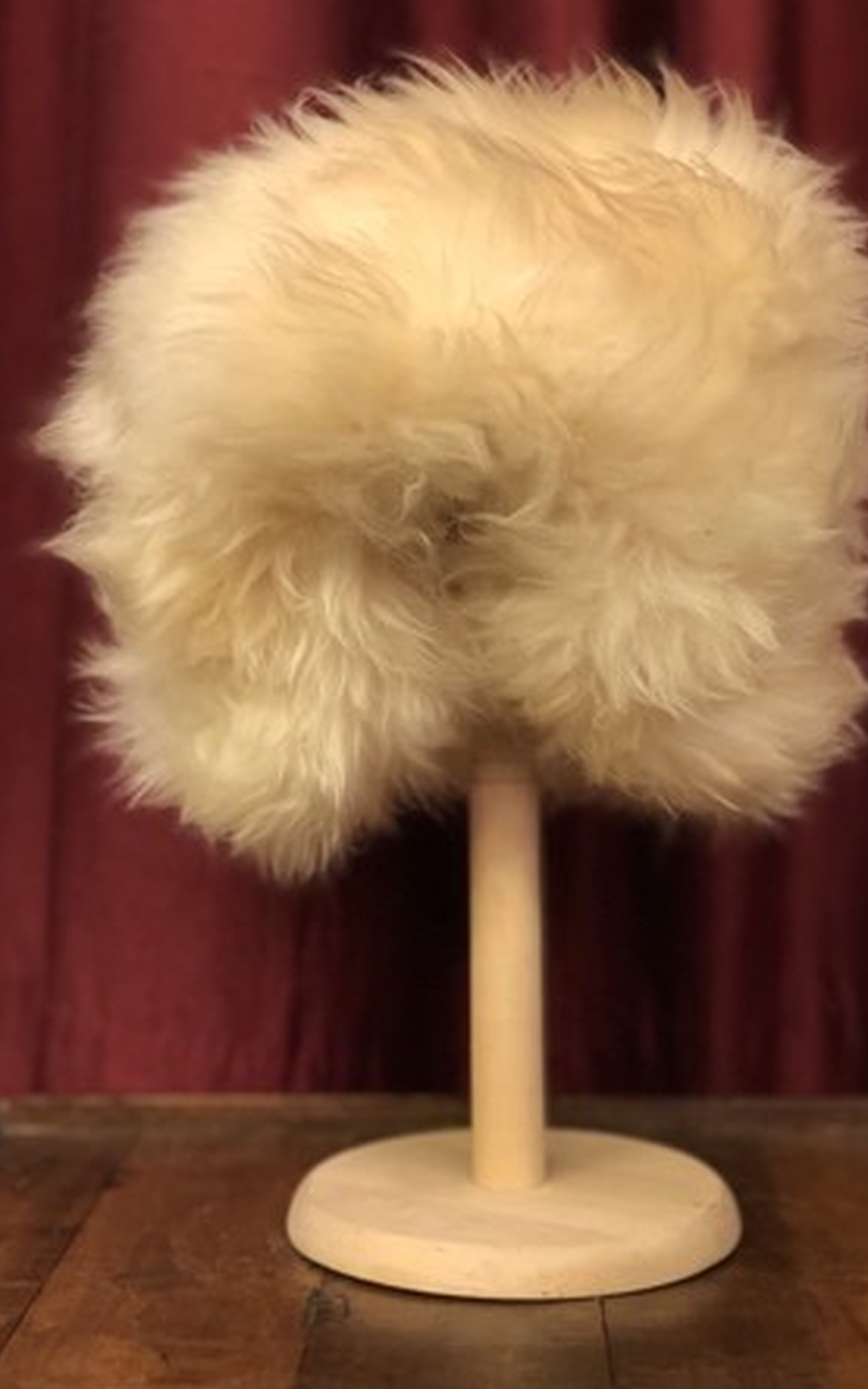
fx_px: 2119
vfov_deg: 36.3
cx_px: 470
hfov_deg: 23.1
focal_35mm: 56
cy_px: 699
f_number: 2.4
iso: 125
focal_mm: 6
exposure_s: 1/24
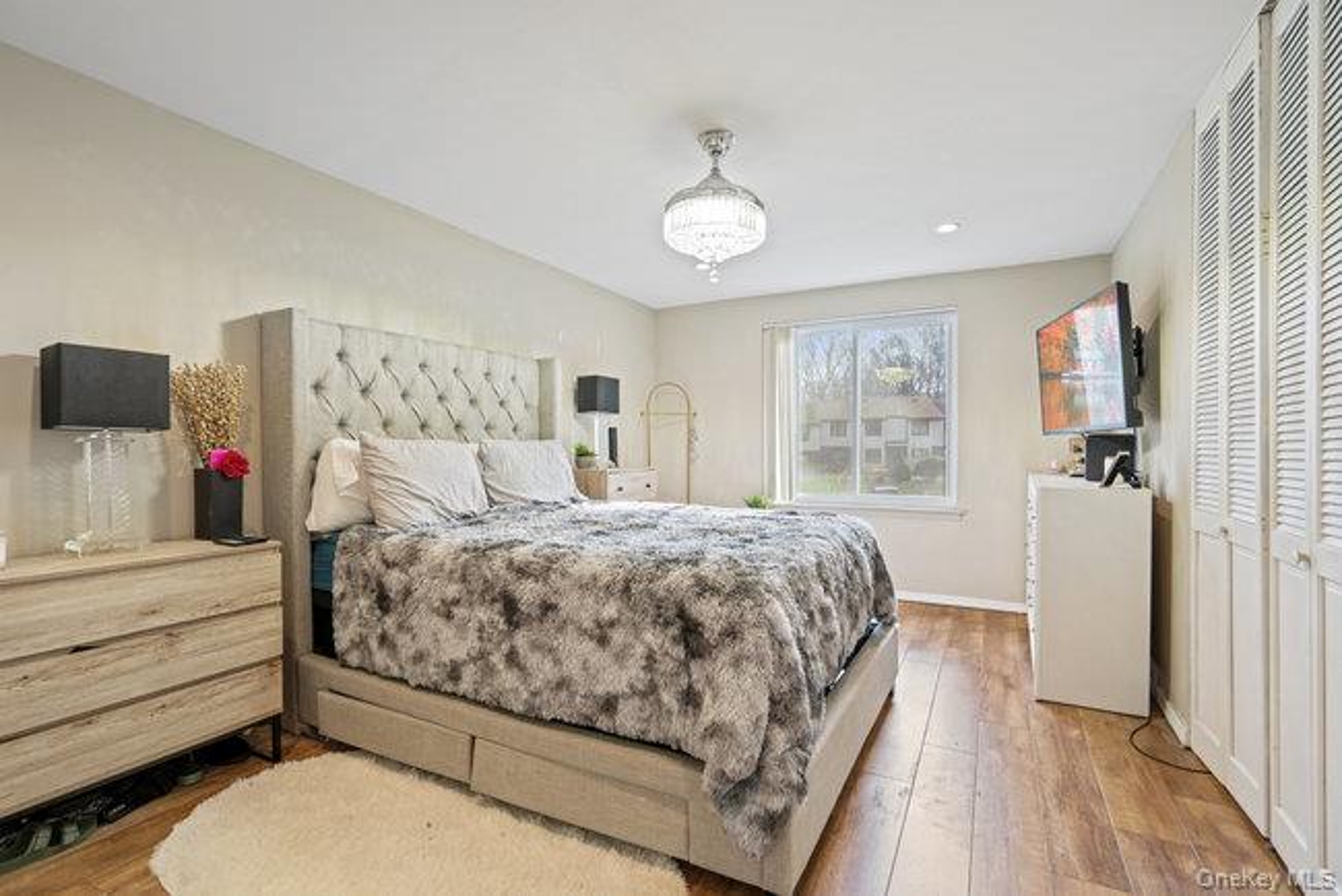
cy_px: 448
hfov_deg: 96.7
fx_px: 597
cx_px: 671
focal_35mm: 16
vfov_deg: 73.8
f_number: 5.6
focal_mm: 16
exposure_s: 1/10
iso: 800
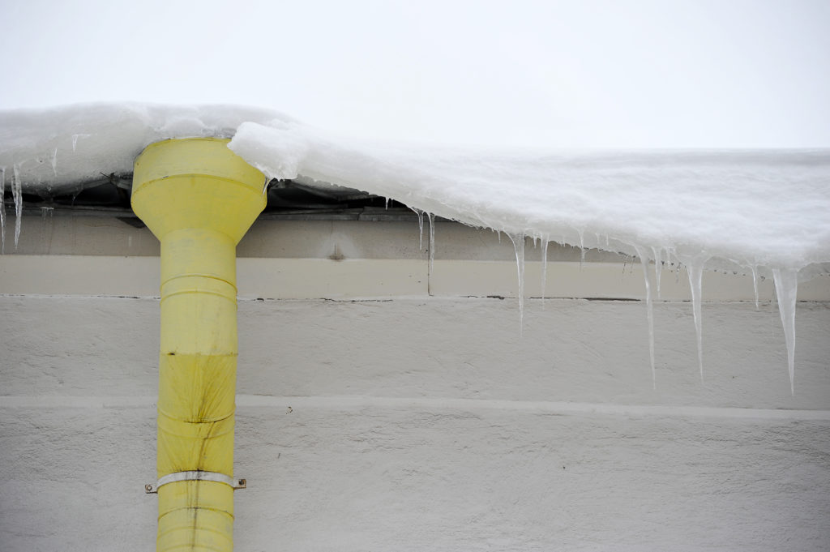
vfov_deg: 12.2
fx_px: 2580
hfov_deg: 18.3
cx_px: 415
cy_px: 276
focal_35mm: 112
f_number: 4.8
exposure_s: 1/80
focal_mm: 112
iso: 400
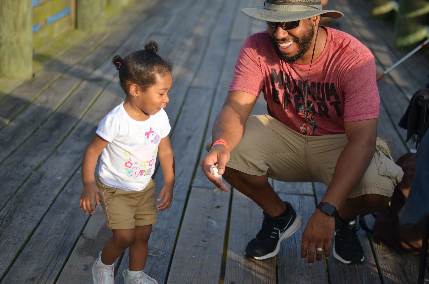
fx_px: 892
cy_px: 142
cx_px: 214
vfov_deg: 18.1
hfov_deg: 27.0
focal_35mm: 75
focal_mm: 50
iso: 180
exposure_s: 1/4000
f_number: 1.8
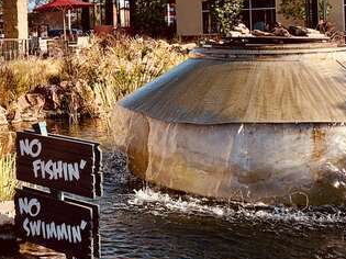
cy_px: 25
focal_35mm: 66
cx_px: -24
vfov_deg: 21.7
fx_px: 659
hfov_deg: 27.2
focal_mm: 4.25
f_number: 1.8
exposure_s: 1/1845
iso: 25
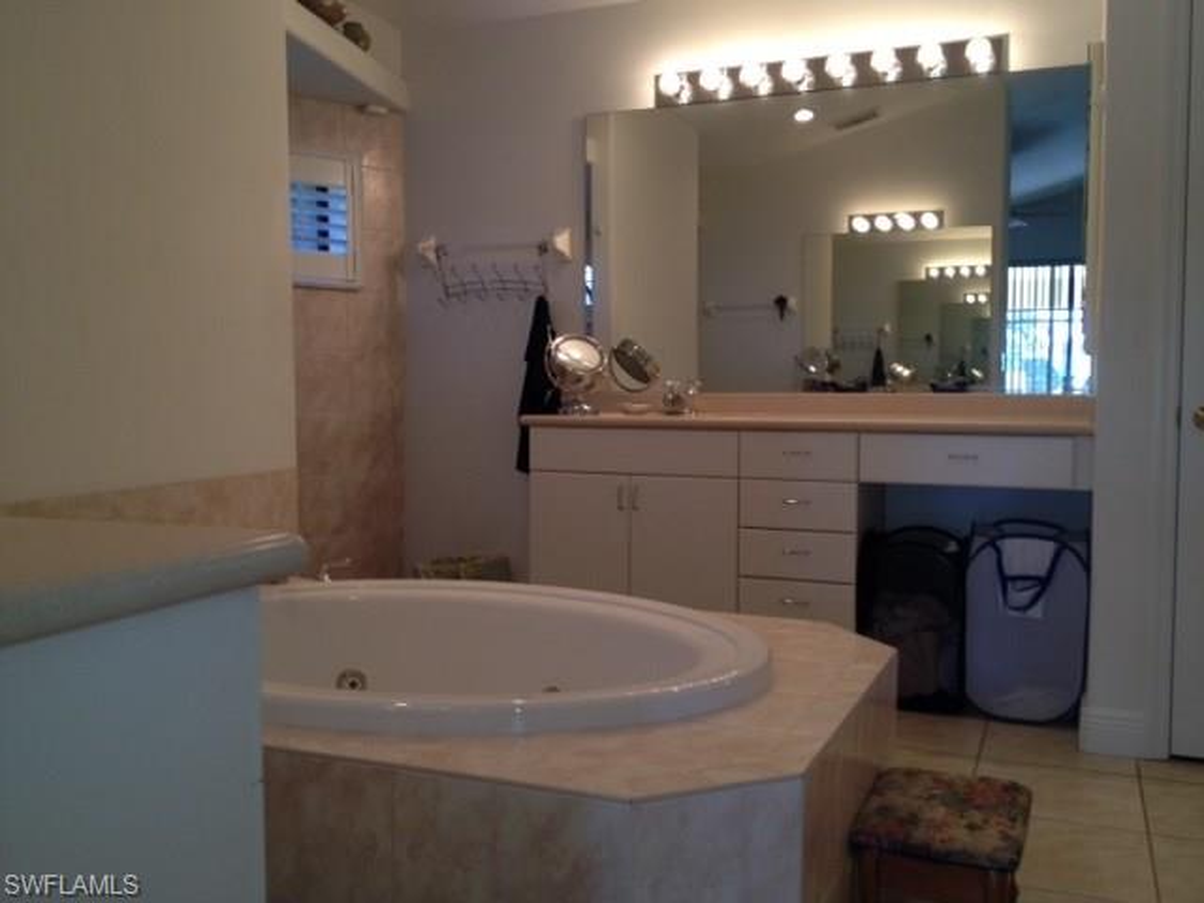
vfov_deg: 40.7
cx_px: 602
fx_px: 1217
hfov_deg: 52.6
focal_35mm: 35
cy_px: 452
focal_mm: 4.28
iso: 50
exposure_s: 1/24
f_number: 2.4
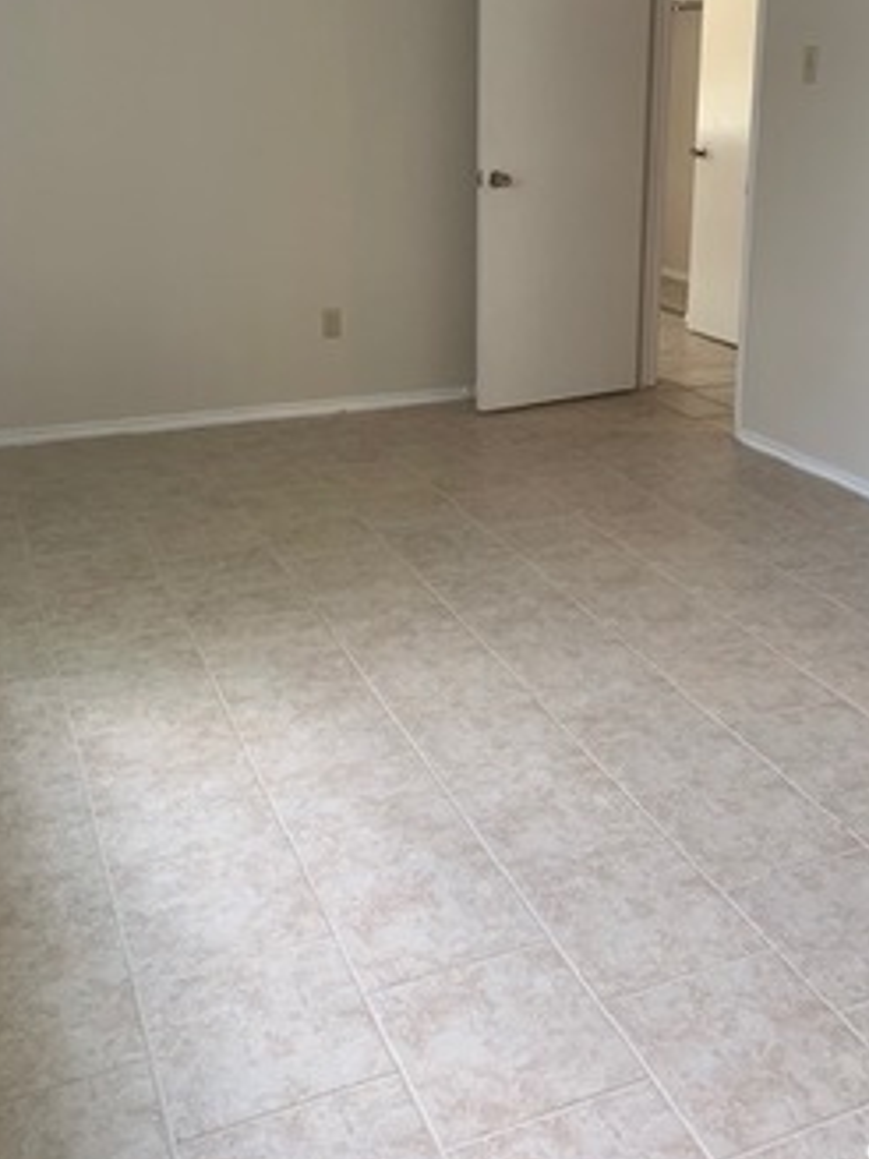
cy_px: 364
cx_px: 502
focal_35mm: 38
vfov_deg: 48.0
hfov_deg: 37.6
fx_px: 1272
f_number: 1.8
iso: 100
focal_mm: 4.25
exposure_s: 1/64
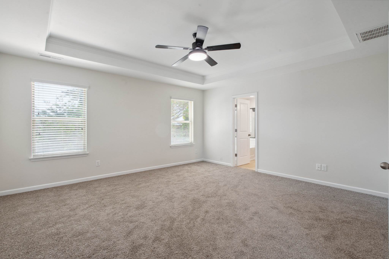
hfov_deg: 96.7
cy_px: 130
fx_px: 173
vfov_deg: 73.7
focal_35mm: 16
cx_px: 194
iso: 100
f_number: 11
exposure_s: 1/1.67
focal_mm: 16
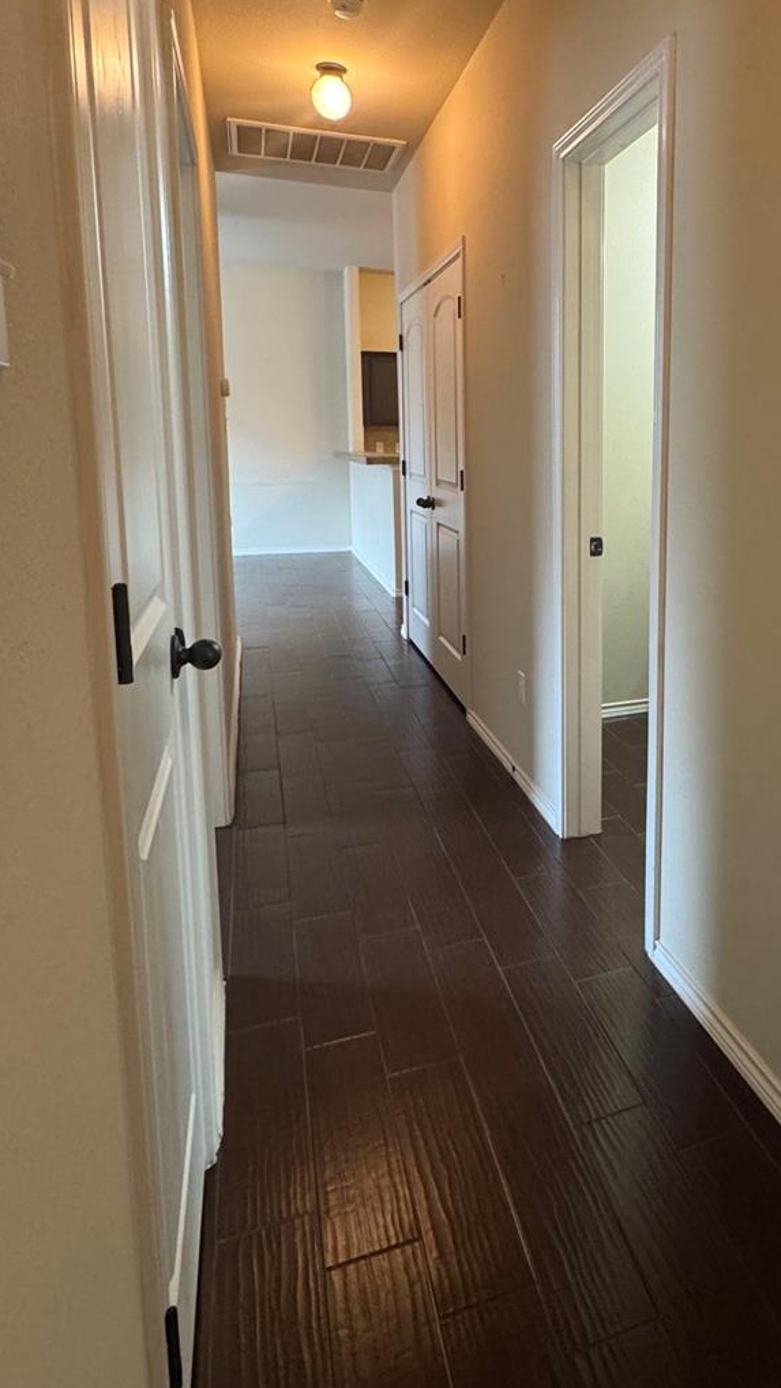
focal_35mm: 23
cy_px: 550
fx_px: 847
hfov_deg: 47.6
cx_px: 586
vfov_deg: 77.7
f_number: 2.2
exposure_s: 1/60
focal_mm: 2.22
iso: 400
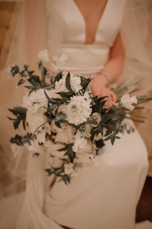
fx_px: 228
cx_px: 77
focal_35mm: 36
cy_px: 114
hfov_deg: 36.9
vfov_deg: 53.1
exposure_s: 1/400
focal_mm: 35
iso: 1250
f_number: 1.8
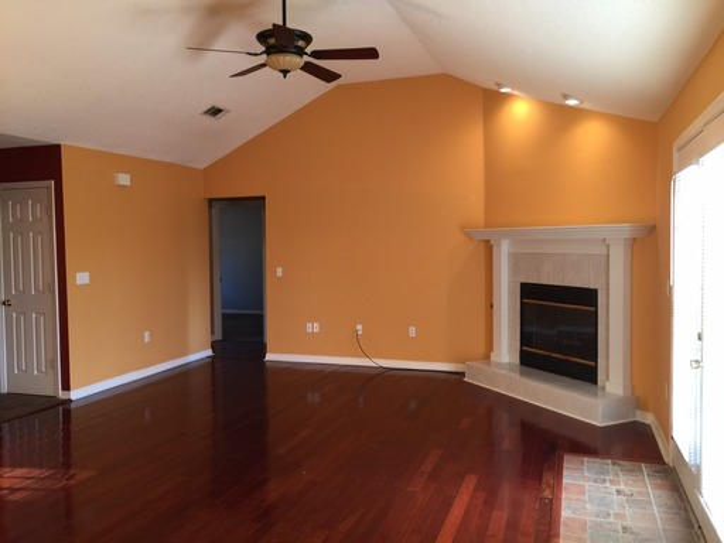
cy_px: 272
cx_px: 362
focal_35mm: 29
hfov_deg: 61.7
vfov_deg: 48.2
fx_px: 607
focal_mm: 4.15
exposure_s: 1/15
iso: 32
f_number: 2.2
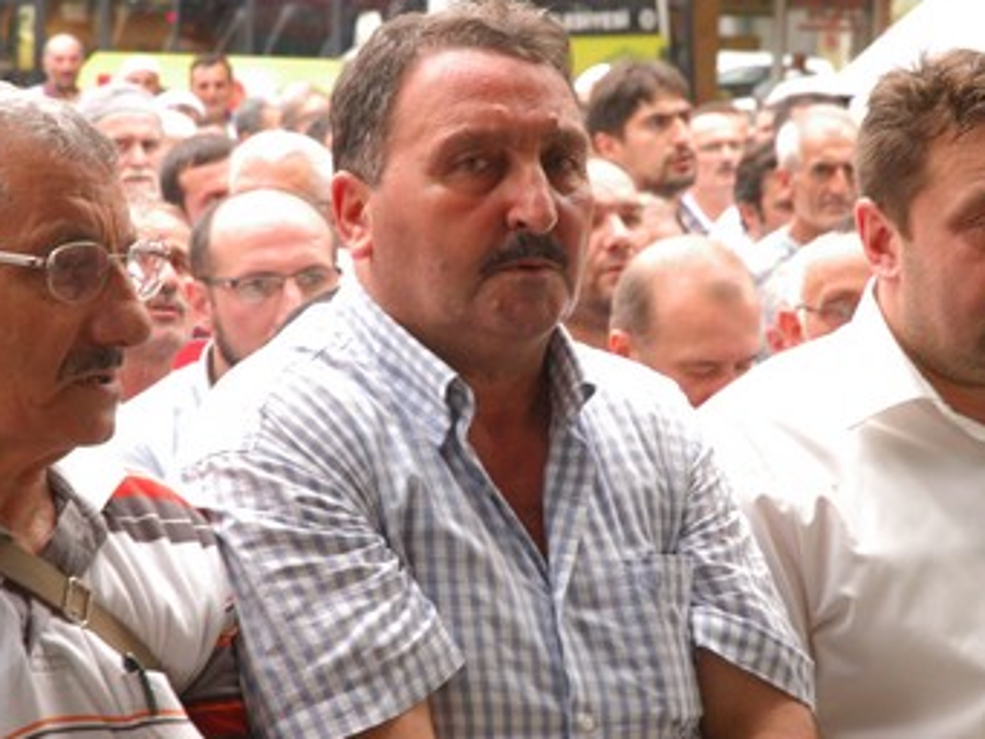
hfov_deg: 14.8
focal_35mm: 133
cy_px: 339
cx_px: 474
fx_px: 3786
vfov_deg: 11.2
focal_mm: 70
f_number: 8
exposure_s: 1/60
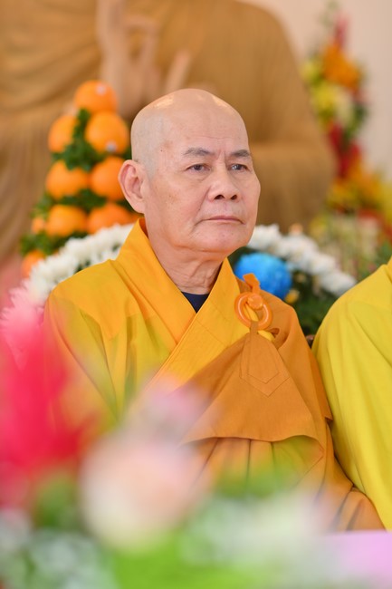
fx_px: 1389
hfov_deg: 16.1
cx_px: 196
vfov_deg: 23.9
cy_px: 294
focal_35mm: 85
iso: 125
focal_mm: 85
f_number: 2.5
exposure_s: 1/100
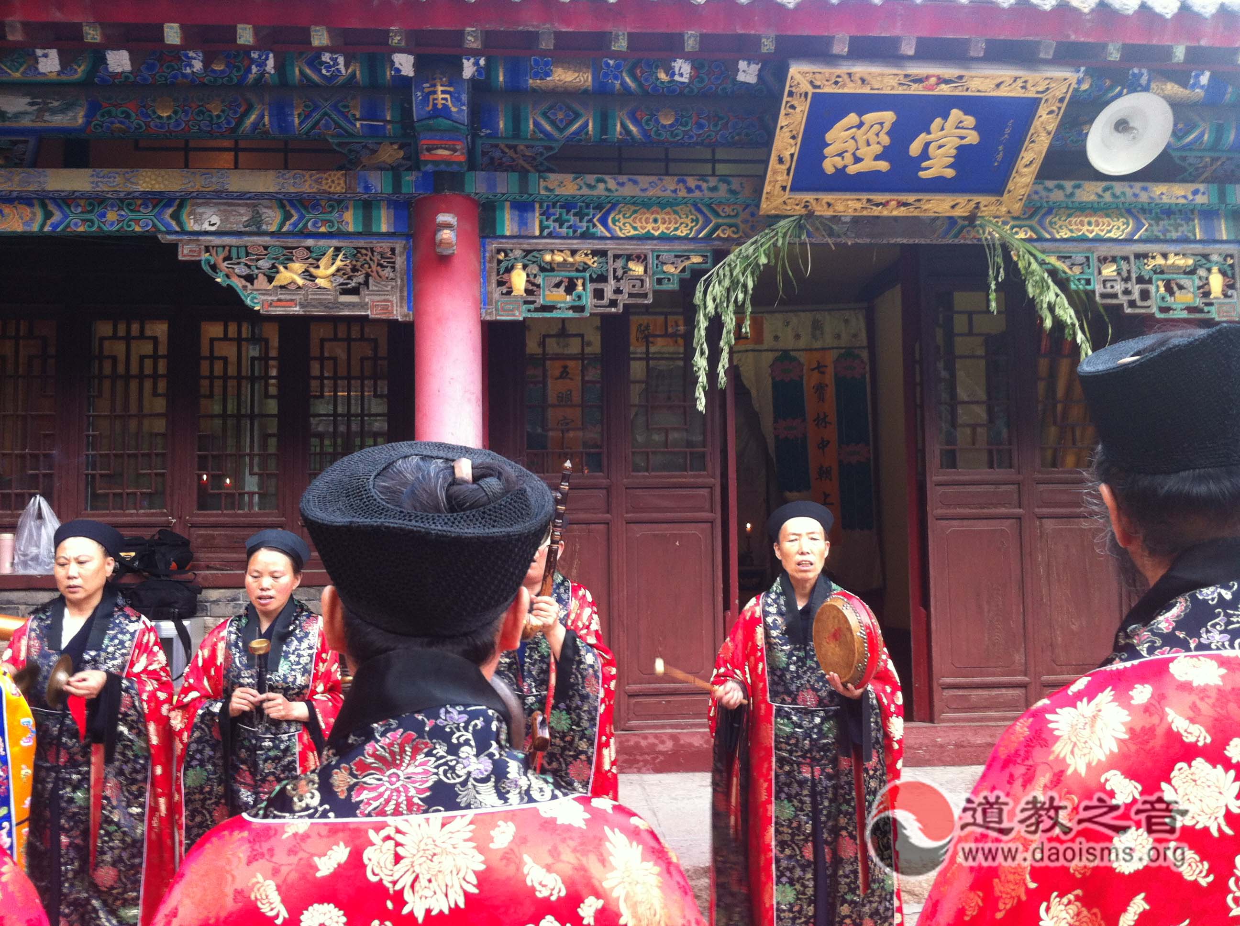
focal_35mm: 35
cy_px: 463
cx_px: 620
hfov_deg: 52.7
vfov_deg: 40.6
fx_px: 1252
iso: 80
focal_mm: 3.85
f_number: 2.8
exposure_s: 1/24
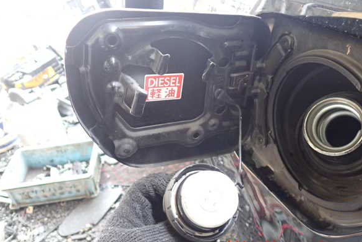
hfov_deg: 58.7
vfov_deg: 41.1
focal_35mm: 32
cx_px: 182
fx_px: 322
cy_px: 115
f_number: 2.3
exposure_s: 1/30
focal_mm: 5.4
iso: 500
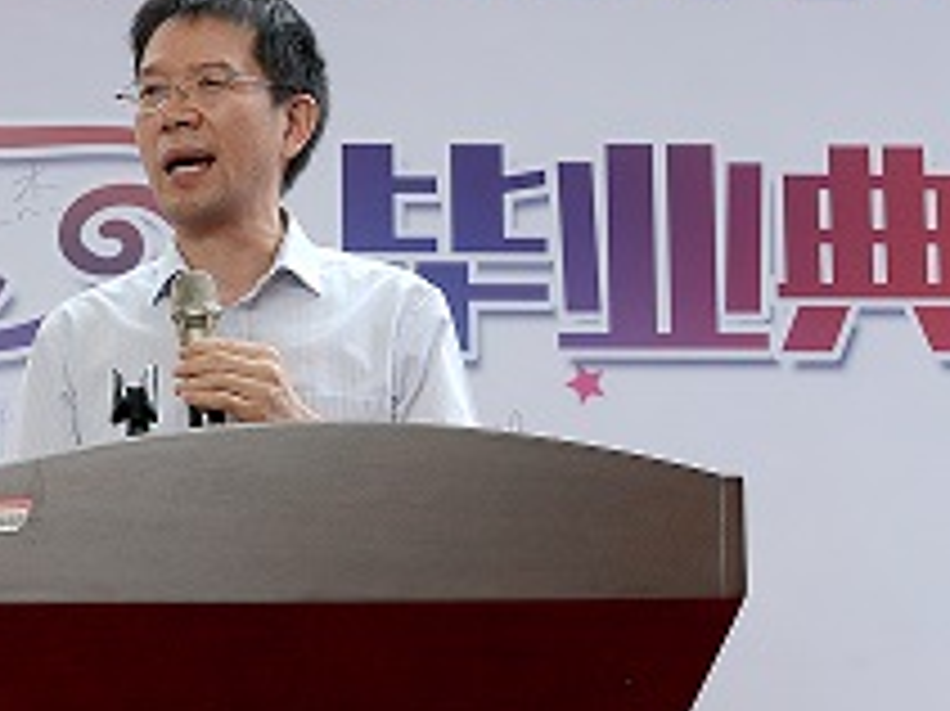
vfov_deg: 10.5
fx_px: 3867
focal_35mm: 141
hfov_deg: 14.0
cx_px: 311
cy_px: 398
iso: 1000
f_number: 9
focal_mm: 62
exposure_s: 1/400
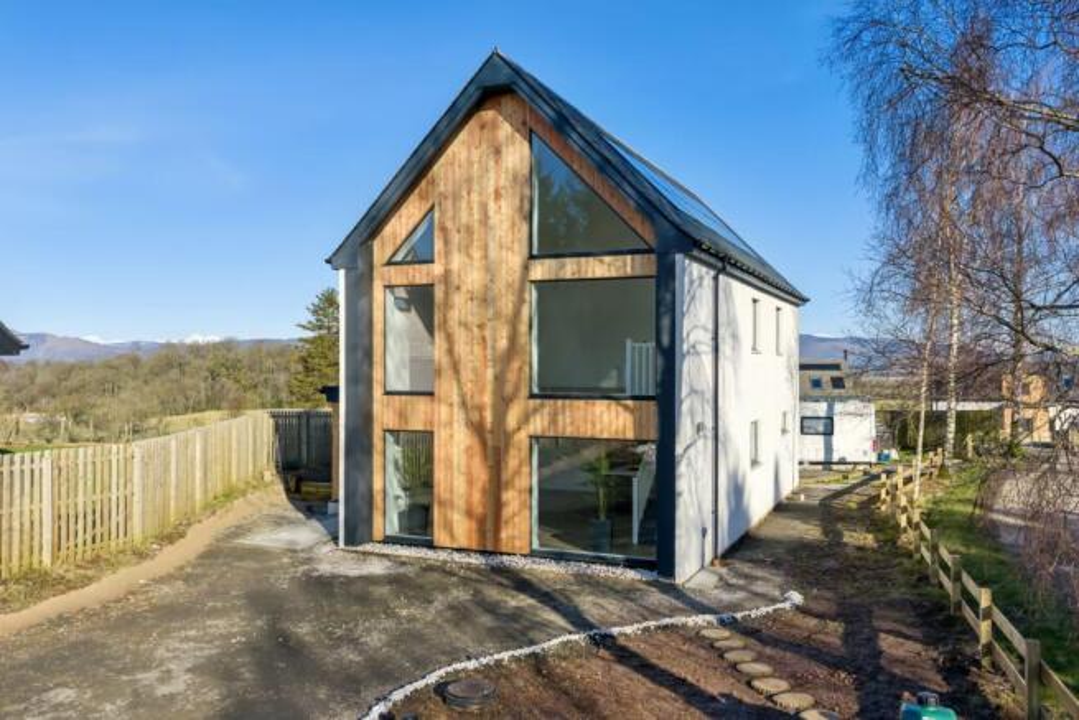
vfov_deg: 46.4
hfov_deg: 65.5
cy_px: 360
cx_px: 540
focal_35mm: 28
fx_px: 839
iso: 320
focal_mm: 14.4
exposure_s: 1/3200
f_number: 2.8
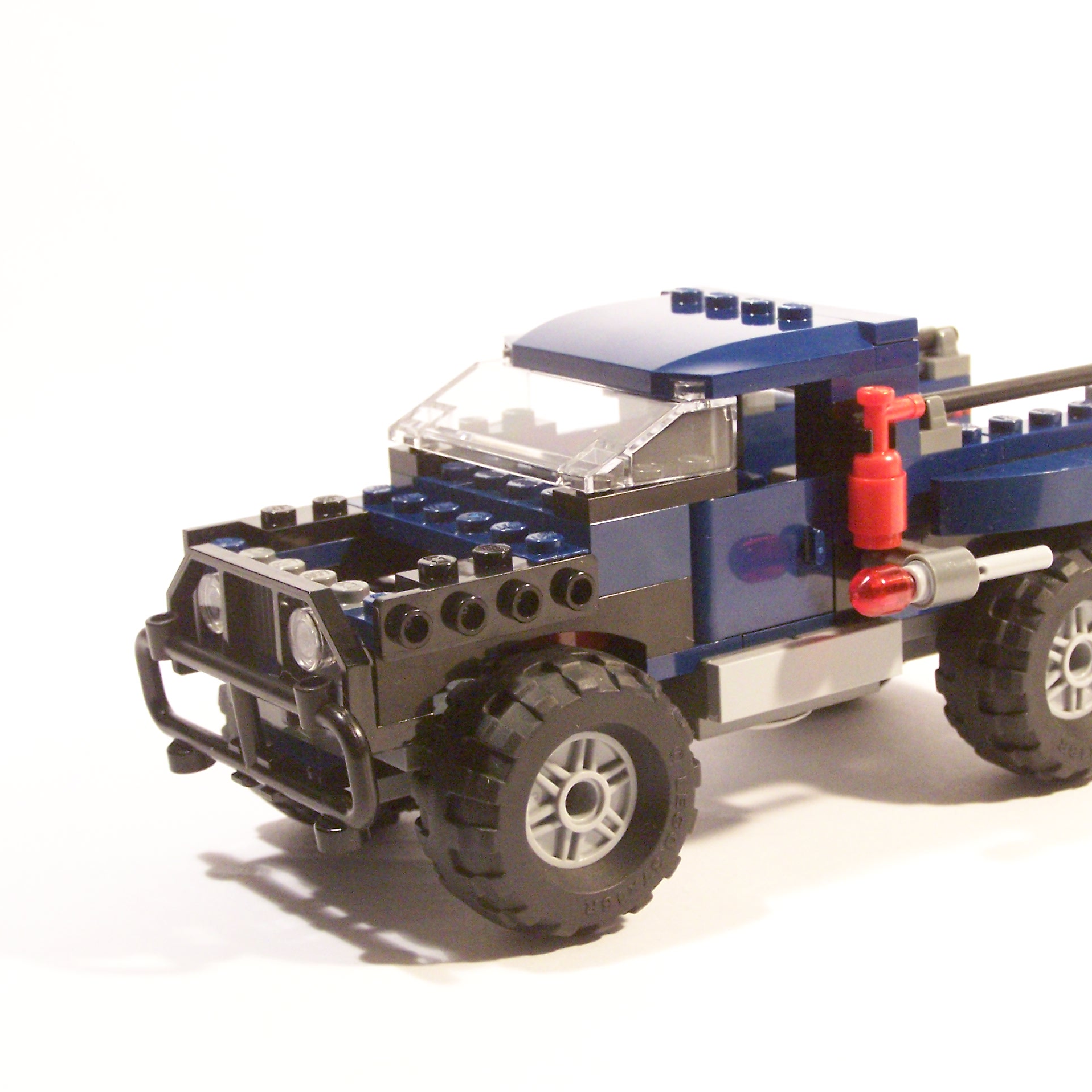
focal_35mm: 76
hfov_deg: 22.7
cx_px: 669
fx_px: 2712
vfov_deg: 22.8
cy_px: 550
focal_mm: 10.7
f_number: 3.2
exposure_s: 1/30
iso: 400
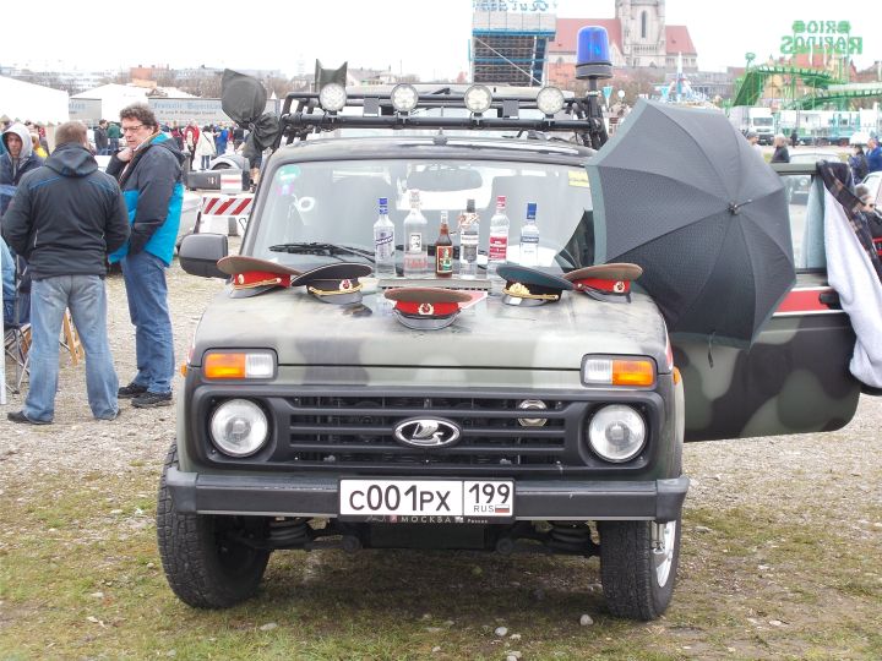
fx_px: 1682
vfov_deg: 22.3
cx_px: 441
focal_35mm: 66
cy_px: 330
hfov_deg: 29.4
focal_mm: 11.8
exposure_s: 1/80
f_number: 5.3
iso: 80
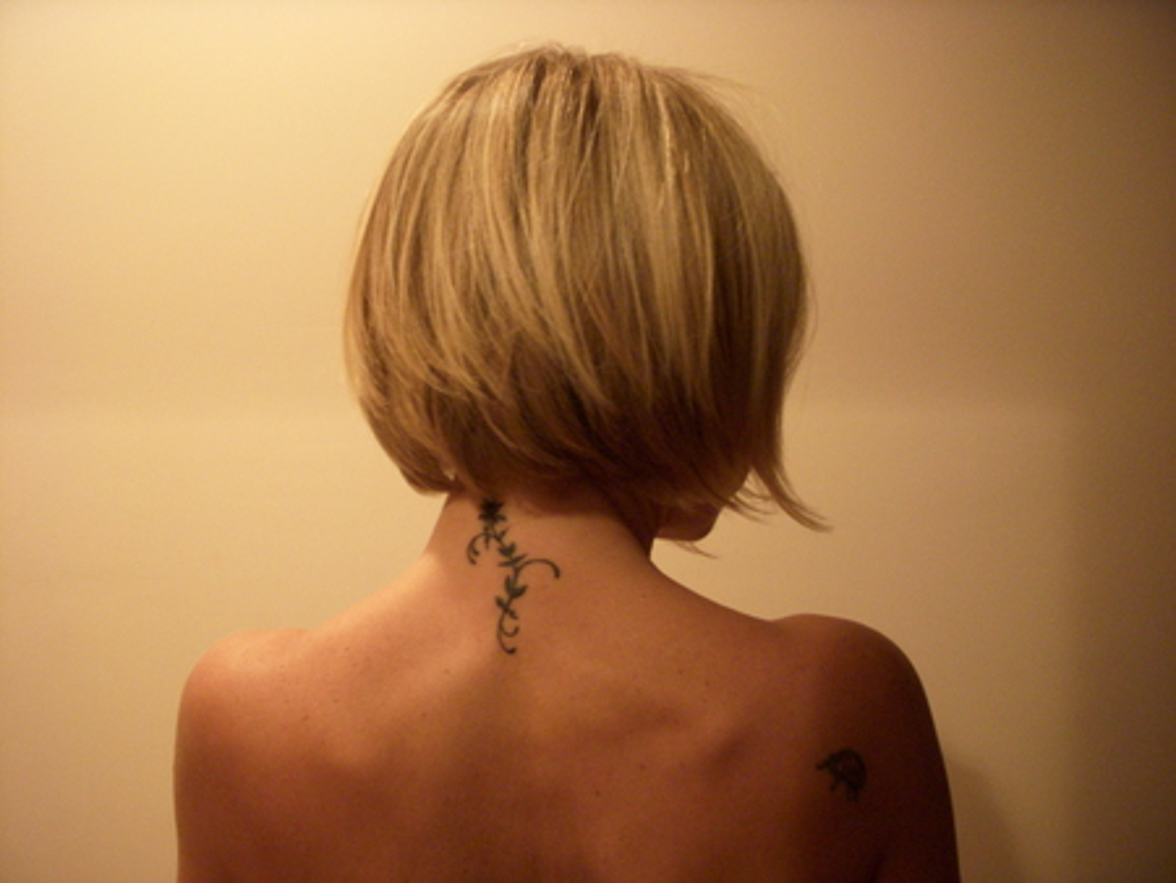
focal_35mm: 38
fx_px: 1292
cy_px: 442
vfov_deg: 37.8
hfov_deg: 49.0
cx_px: 588
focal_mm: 6.3
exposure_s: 1/5
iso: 400
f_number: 3.3
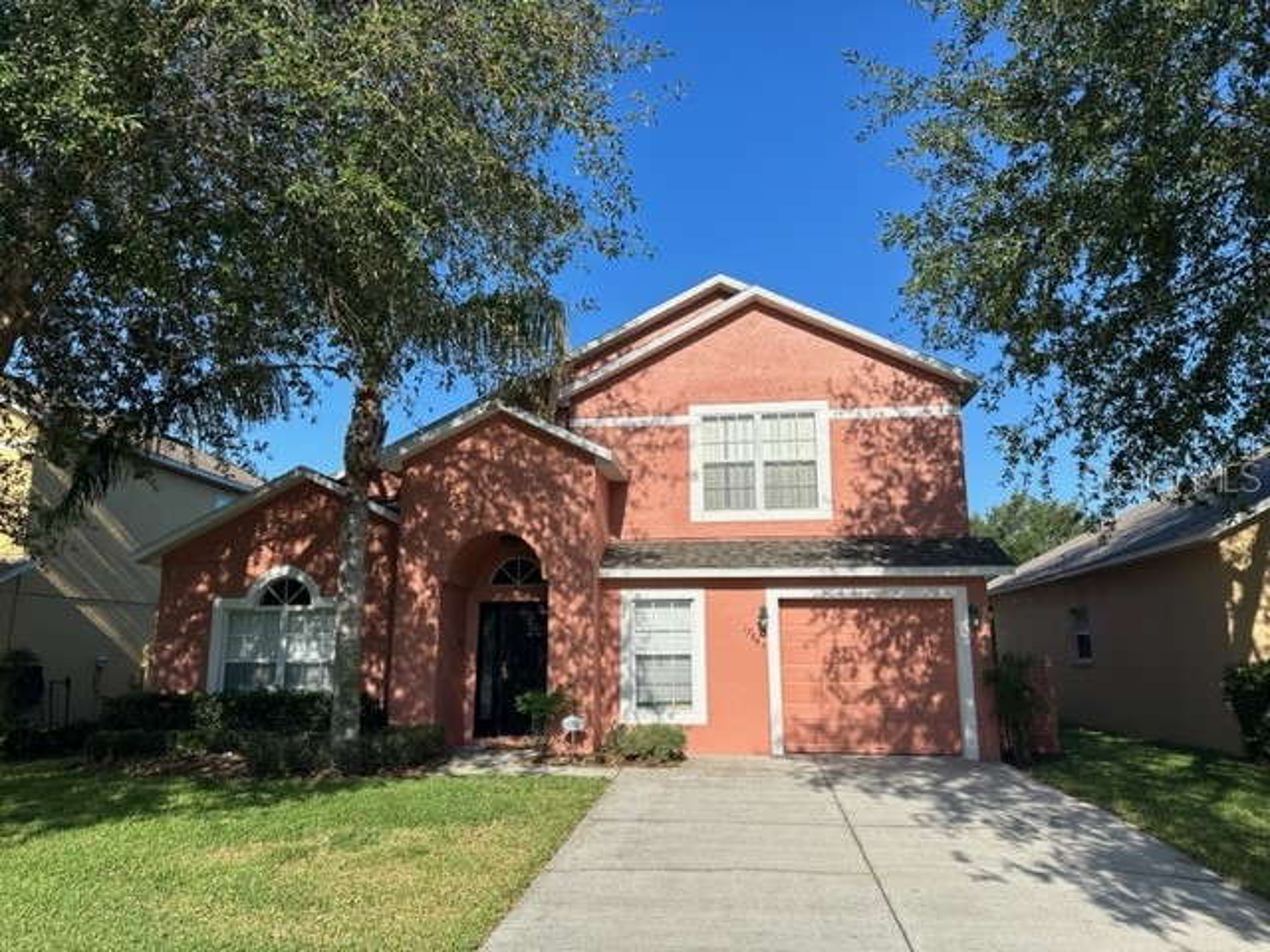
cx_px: 635
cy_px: 476
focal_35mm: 24
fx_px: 881
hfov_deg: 71.6
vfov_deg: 56.8
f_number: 1.78
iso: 80
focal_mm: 6.86
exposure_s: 1/4184
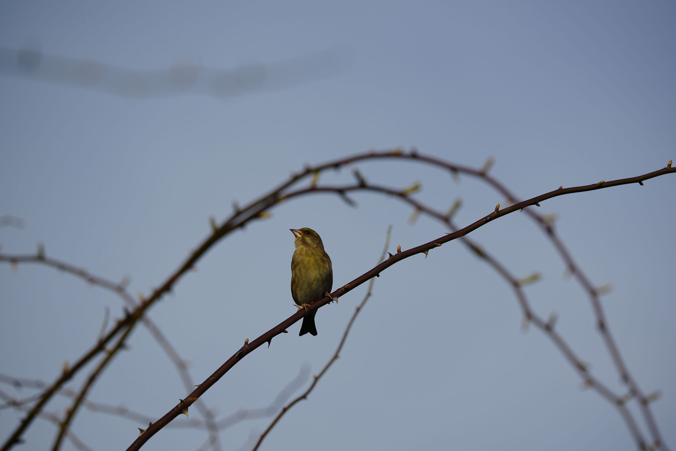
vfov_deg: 2.7
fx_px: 9388
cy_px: 226
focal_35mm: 500
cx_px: 338
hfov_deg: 4.1
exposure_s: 1/400
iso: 100
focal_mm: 500
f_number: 9
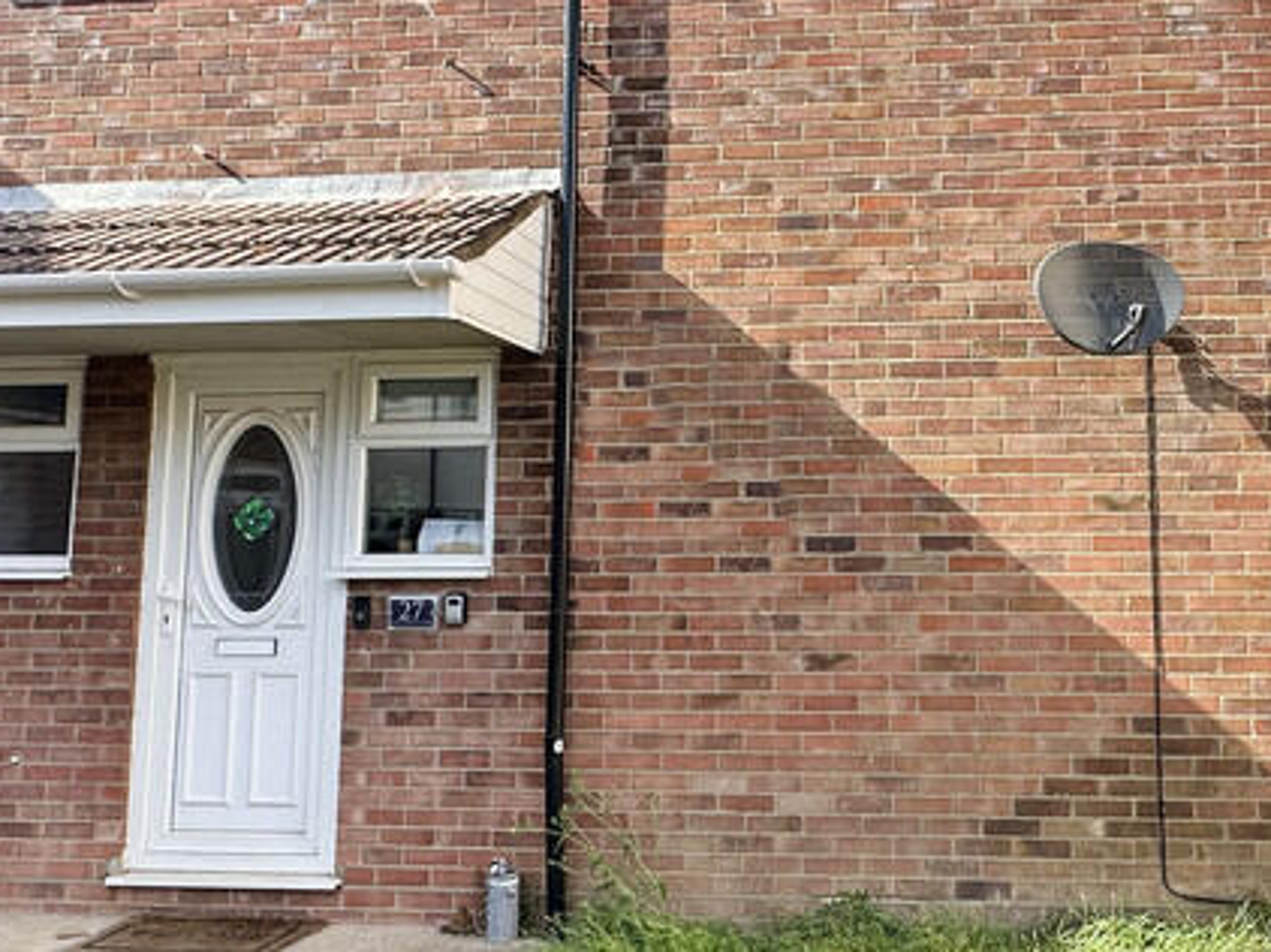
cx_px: 876
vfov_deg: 41.7
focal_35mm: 34
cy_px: 407
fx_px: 1248
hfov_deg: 52.6
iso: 40
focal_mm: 2.22
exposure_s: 1/469
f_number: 2.2
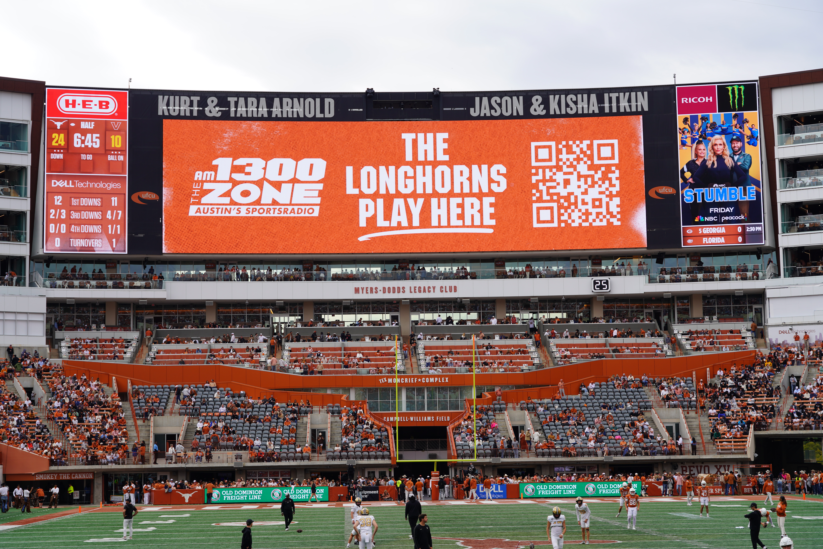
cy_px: 274
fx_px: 1509
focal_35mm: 66
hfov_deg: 30.5
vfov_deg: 20.6
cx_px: 412
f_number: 7.1
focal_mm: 66
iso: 100
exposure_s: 1/125
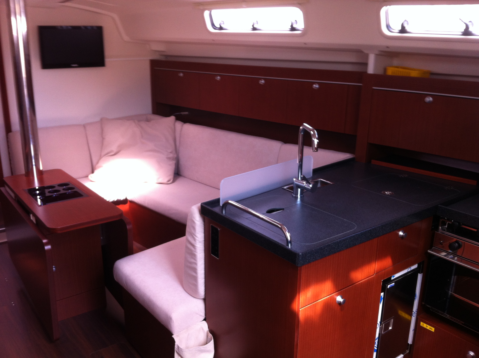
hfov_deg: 52.7
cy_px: 179
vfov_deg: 40.6
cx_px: 240
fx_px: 484
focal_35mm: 35
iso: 80
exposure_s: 1/20
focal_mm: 3.85
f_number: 2.8
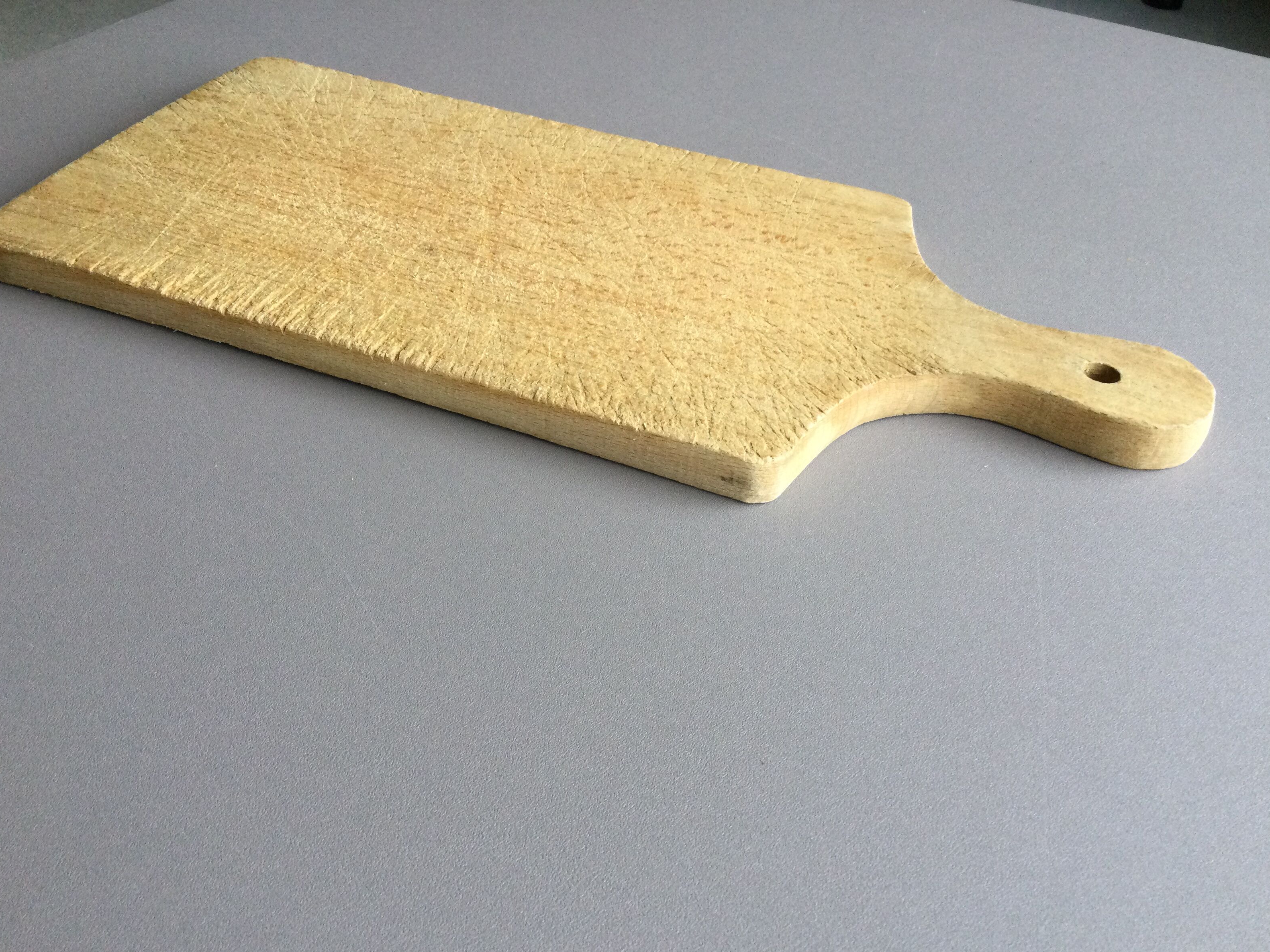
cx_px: 619
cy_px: 491
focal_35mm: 32
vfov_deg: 44.2
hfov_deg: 56.8
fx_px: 1174
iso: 40
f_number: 2.4
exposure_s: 1/33
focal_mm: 3.3
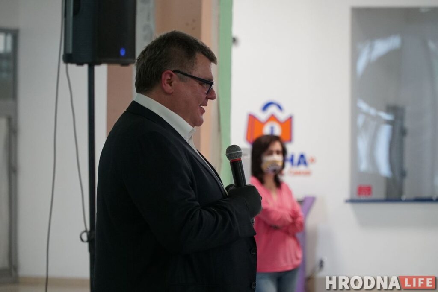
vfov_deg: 8.9
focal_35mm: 154
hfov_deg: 13.3
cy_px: 146
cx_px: 219
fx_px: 1875
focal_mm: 103
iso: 2000
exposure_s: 1/125
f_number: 4
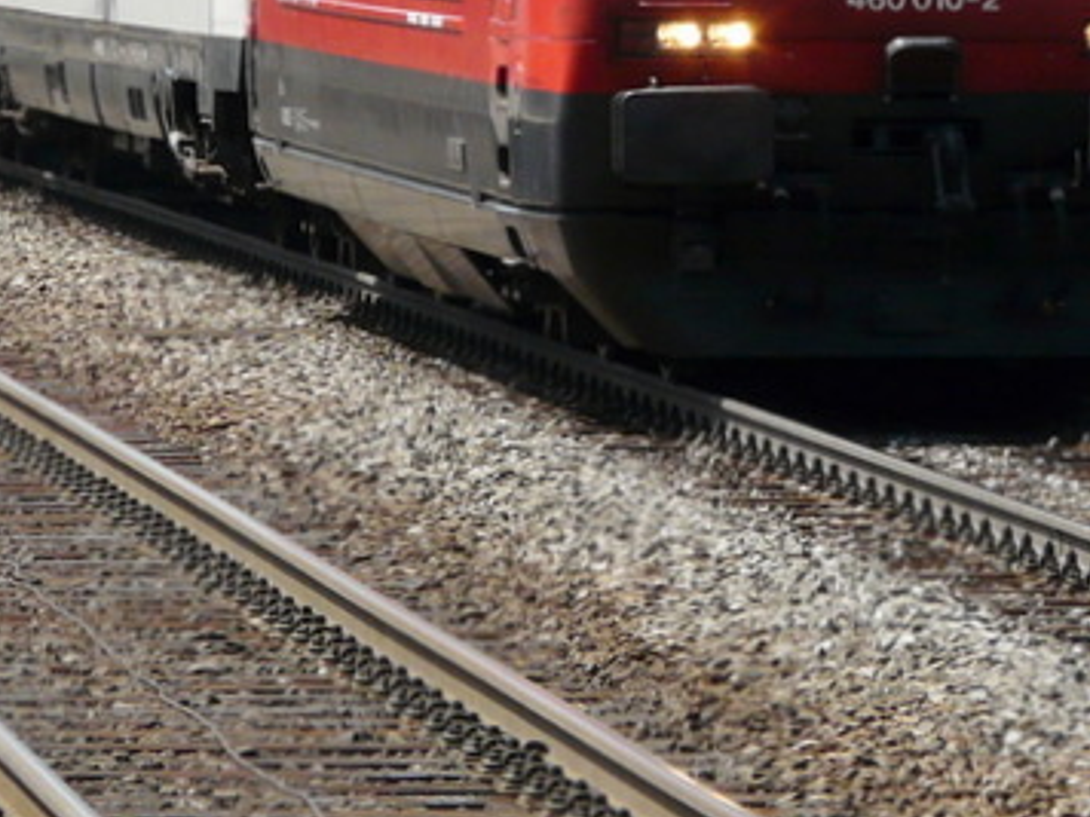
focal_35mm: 522
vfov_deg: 2.8
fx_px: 16437
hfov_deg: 3.8
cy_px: -110
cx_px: 566
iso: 100
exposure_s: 1/400
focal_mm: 30.6
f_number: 5.6
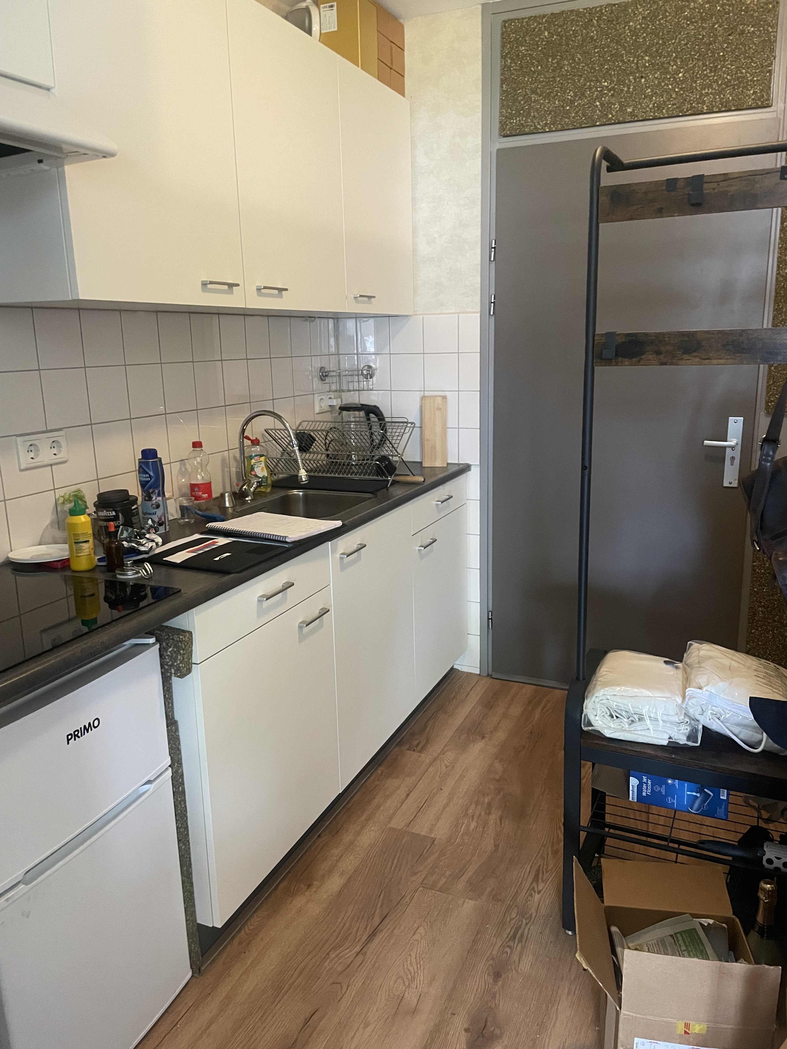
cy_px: 524
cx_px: 394
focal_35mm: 26
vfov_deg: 67.3
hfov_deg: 53.1
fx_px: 788
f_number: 1.6
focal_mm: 4.2
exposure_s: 1/40
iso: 640
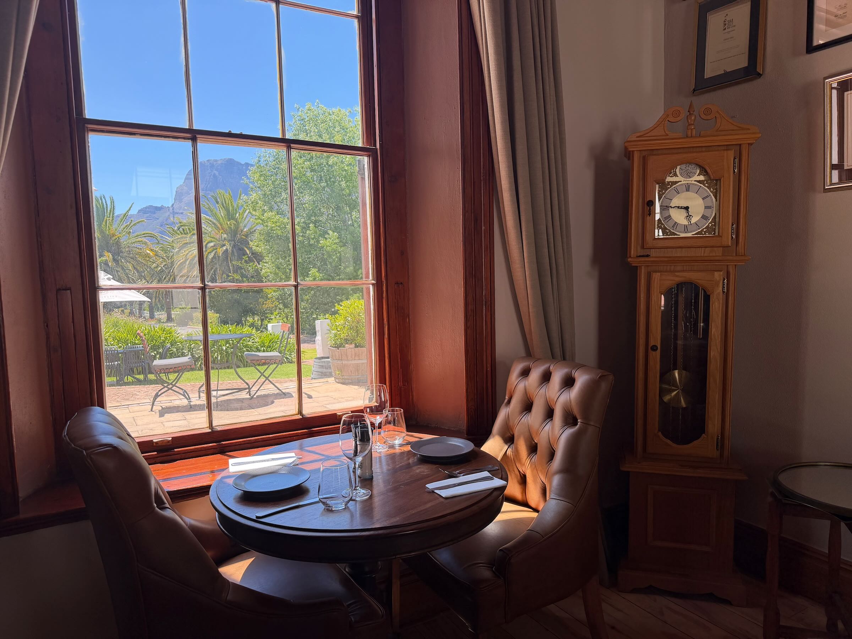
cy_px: 320
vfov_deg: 56.8
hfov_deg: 71.6
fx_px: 591
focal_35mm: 24
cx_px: 426
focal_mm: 6.76
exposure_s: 1/943
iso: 100
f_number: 1.78
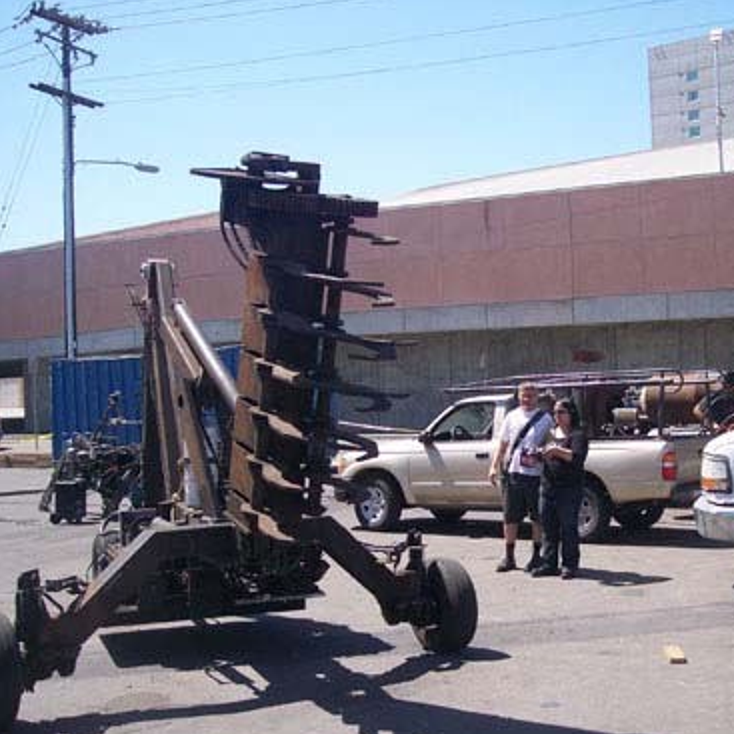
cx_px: 480
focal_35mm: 47
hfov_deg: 35.8
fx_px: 1128
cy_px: 369
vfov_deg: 36.1
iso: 100
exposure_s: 1/750
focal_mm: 8
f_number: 3.4
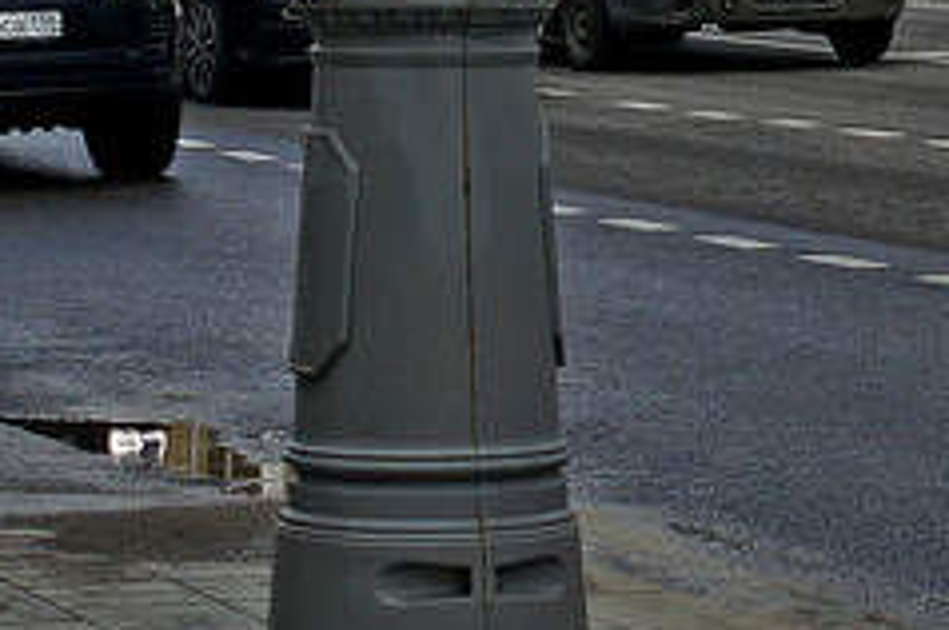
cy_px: -46
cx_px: 869
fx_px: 5581
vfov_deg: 6.4
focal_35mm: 212
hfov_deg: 9.7
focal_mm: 24
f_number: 8
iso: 100
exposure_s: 1/160
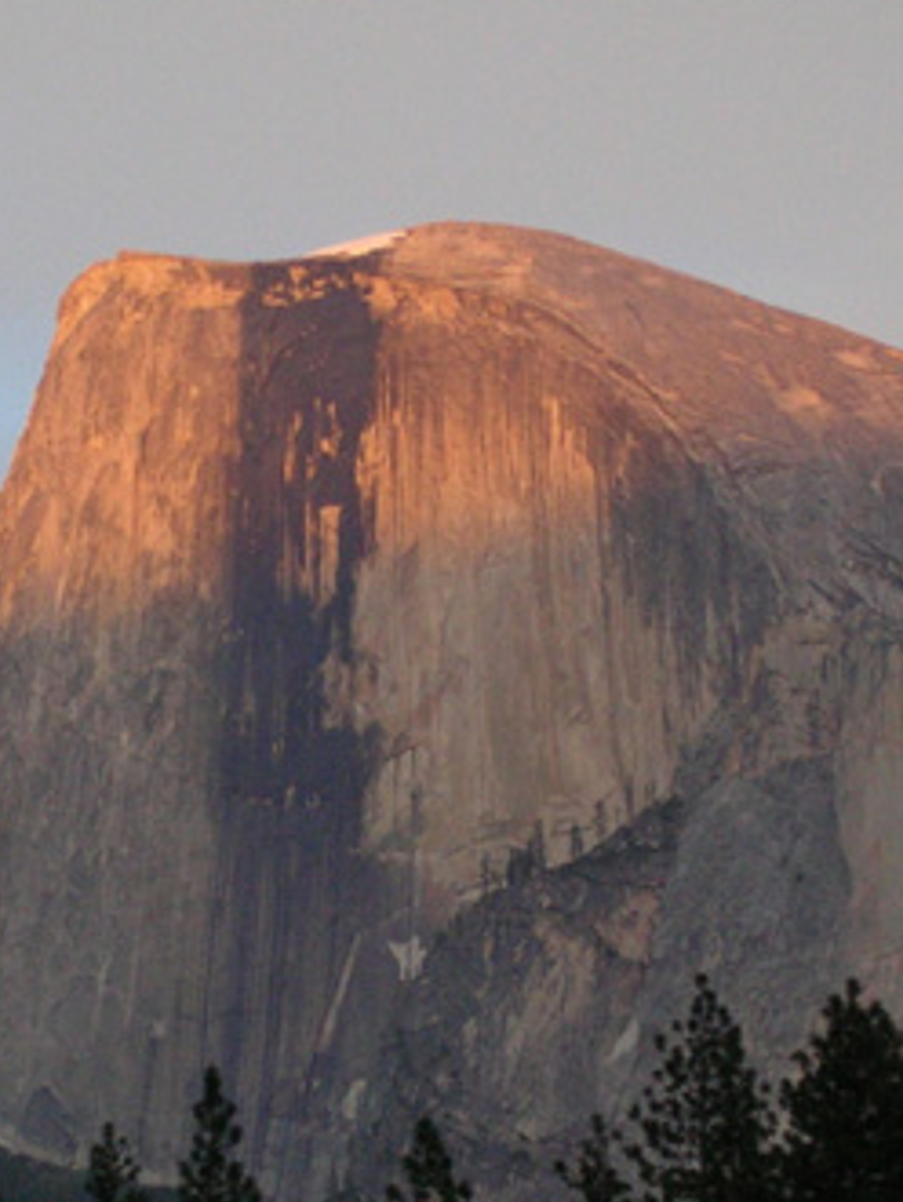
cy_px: 920
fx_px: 8406
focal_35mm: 242
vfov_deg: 8.2
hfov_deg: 6.1
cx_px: 331
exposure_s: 1/60.1
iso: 112
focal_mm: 16.7
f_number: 4.8
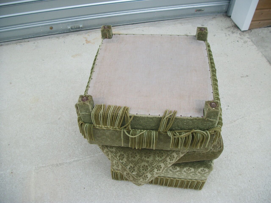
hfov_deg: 56.8
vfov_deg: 44.2
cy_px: 102
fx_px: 251
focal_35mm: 32
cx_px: 136
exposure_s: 1/250
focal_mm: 5.7
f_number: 2.9
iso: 80
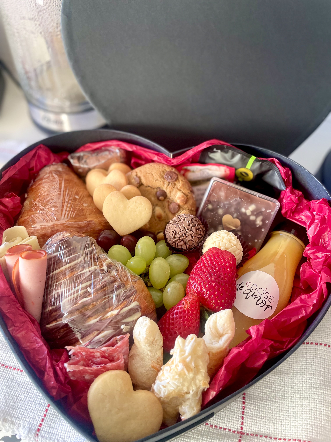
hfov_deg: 53.1
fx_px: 331
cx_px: 166
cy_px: 221
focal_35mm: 26
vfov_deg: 67.3
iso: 160
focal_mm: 4.2
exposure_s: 1/60
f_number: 1.6
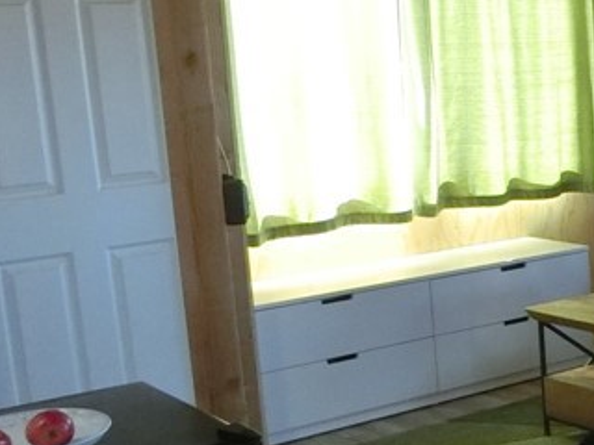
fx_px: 1373
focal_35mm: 80
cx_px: 765
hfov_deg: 22.0
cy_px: 312
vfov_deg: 18.4
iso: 400
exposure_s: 1/100
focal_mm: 4.5
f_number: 3.5
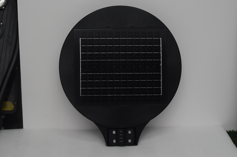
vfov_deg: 18.1
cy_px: 78
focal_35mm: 75
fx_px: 493
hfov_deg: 27.0
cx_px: 118
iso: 1000
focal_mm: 50
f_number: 8
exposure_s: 1/100
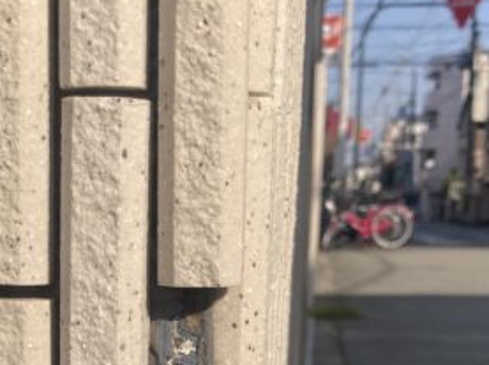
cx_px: 136
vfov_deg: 16.8
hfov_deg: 24.0
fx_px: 1143
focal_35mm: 81
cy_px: 511
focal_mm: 3.99
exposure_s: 1/2558
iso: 20
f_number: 1.8
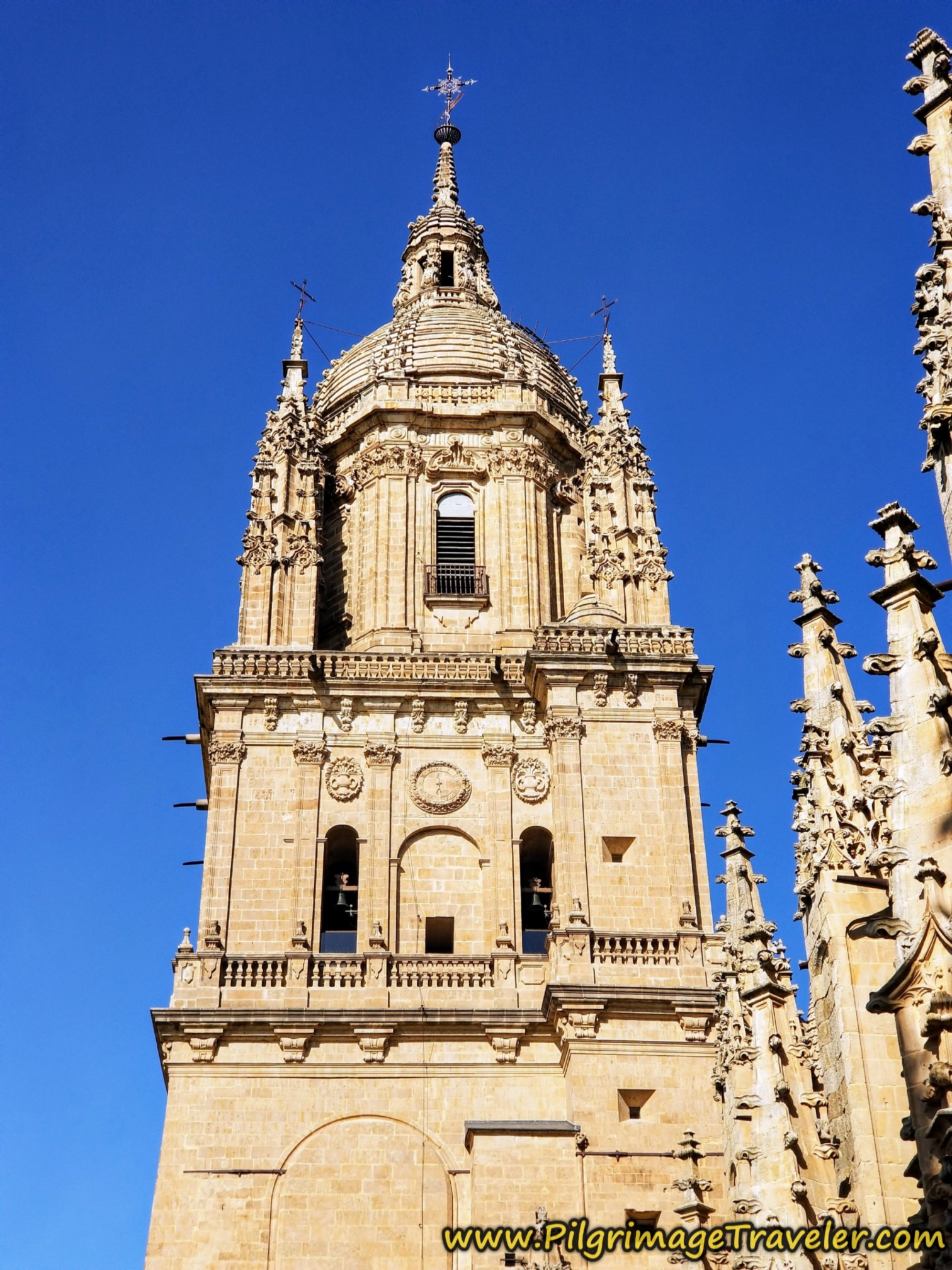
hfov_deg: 28.0
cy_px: 635
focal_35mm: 52
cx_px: 476
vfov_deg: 36.8
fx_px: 1907
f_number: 2.4
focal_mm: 6
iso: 25
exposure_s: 1/762
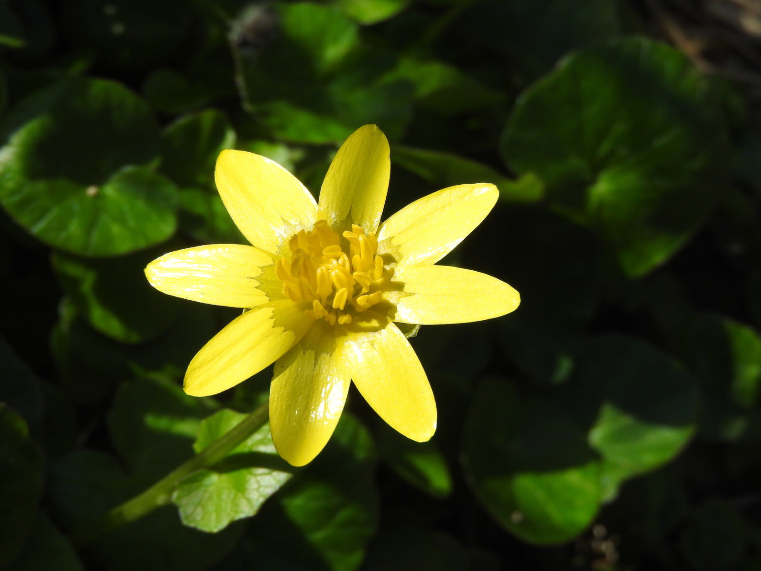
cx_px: 380
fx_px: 2308
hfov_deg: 18.7
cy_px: 286
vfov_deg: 14.1
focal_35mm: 105
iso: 100
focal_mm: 18.8
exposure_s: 1/800
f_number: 4.8
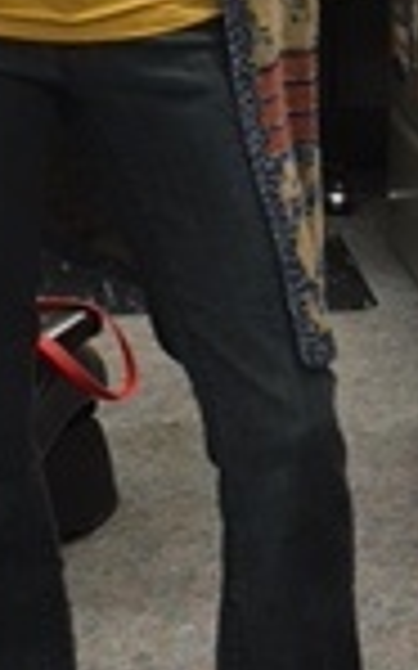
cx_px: 220
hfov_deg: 9.9
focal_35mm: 132
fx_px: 2408
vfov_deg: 15.7
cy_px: 117
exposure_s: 1/30
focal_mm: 4.15
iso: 125
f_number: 2.2
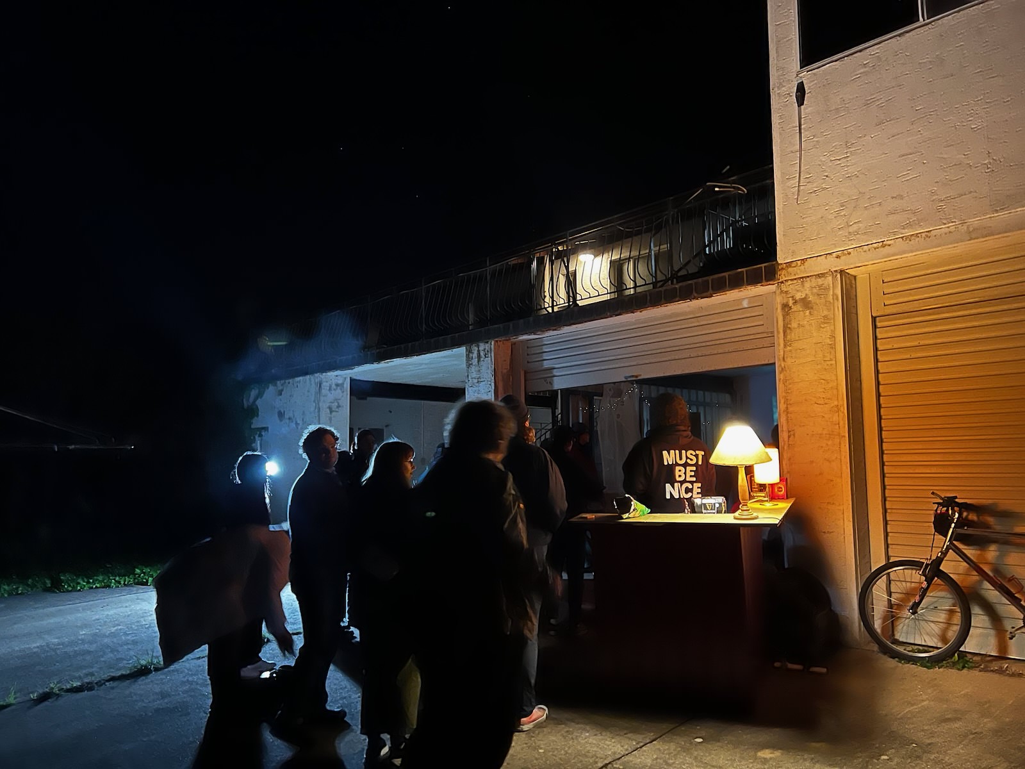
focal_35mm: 26
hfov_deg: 67.3
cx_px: 512
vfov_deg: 53.1
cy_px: 384
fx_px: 770
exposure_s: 1/17
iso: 800
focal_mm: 5.7
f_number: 1.5
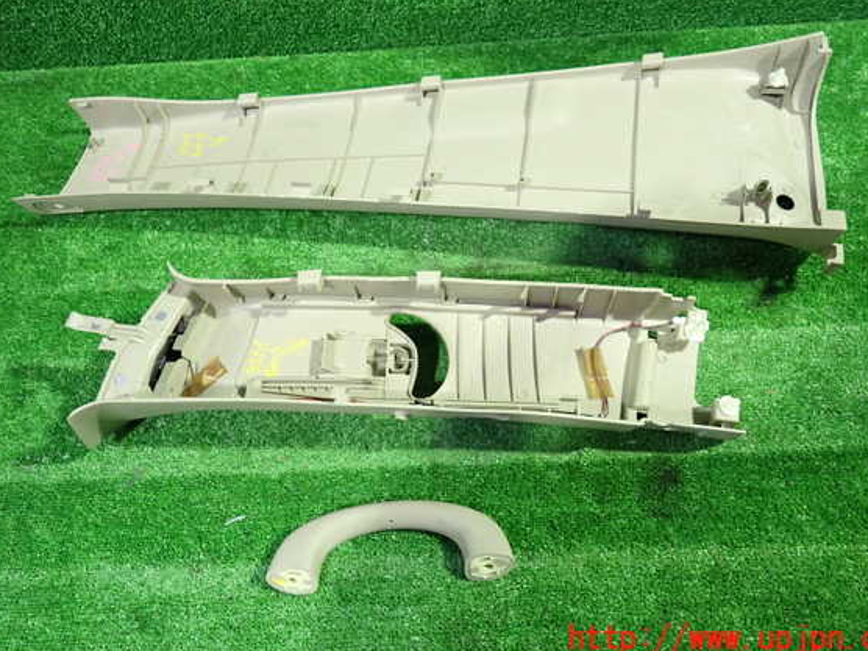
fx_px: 677
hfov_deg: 65.3
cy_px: 308
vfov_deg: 51.3
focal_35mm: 27
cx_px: 453
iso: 640
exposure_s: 1/30
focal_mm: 4.5
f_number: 2
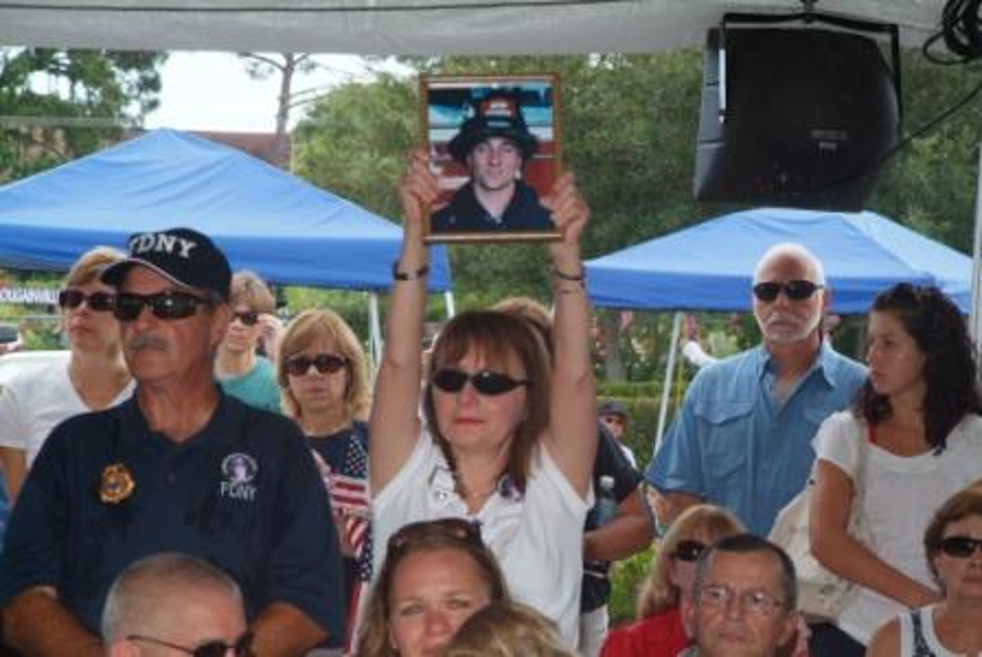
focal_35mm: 158
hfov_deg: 13.0
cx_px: 491
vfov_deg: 8.7
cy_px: 328
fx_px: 4315
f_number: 9.5
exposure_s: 1/125
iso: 800
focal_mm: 105
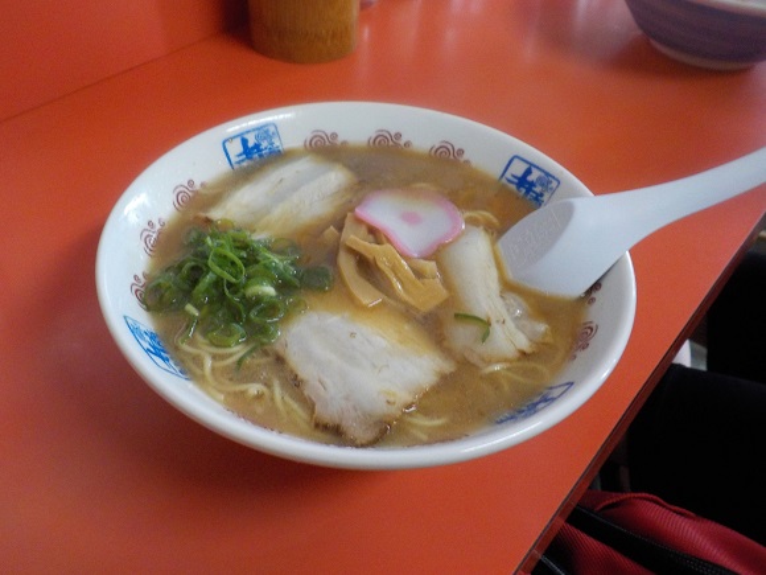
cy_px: 288
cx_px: 383
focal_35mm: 30
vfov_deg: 46.8
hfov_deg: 60.0
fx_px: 664
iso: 400
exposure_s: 1/20
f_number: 3.3
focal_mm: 4.1
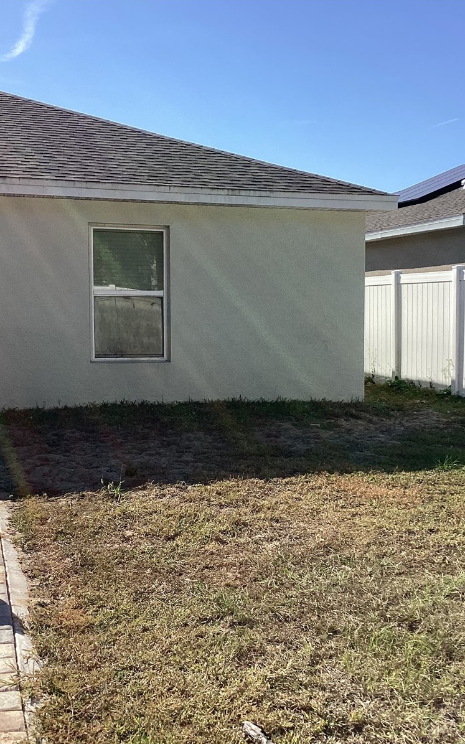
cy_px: 372
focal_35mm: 44
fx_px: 892
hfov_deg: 29.2
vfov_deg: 45.3
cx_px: 260
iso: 25
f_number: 2.4
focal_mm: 3.3
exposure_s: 1/1431
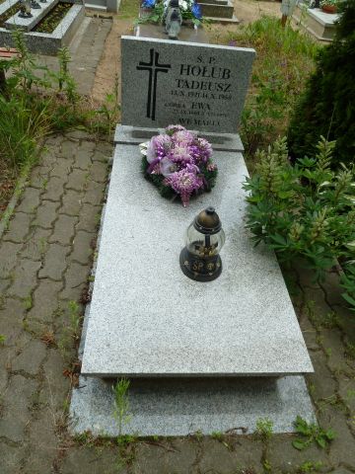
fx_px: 342
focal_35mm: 25
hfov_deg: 54.9
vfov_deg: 69.4
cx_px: 178
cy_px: 237
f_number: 4
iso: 80
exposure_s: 1/200
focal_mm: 4.1
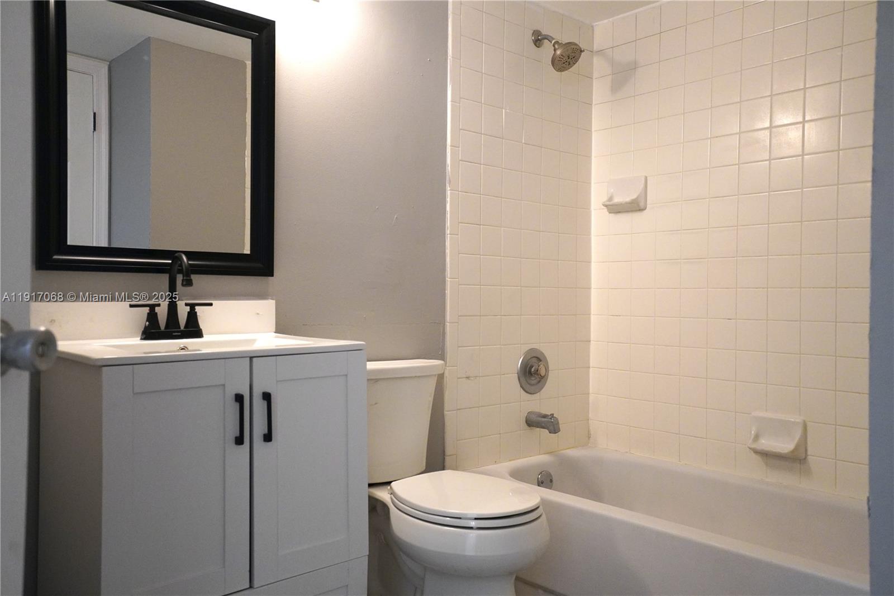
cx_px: 447
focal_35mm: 30
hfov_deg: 61.9
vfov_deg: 43.6
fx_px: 745
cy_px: 298
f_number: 3.2
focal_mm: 20
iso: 1600
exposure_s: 1/160
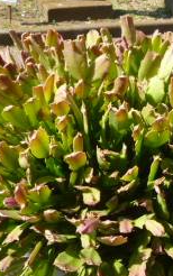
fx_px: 520
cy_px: 212
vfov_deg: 29.2
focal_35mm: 69
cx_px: 129
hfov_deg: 18.8
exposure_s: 1/200
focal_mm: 4.5
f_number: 4
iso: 80
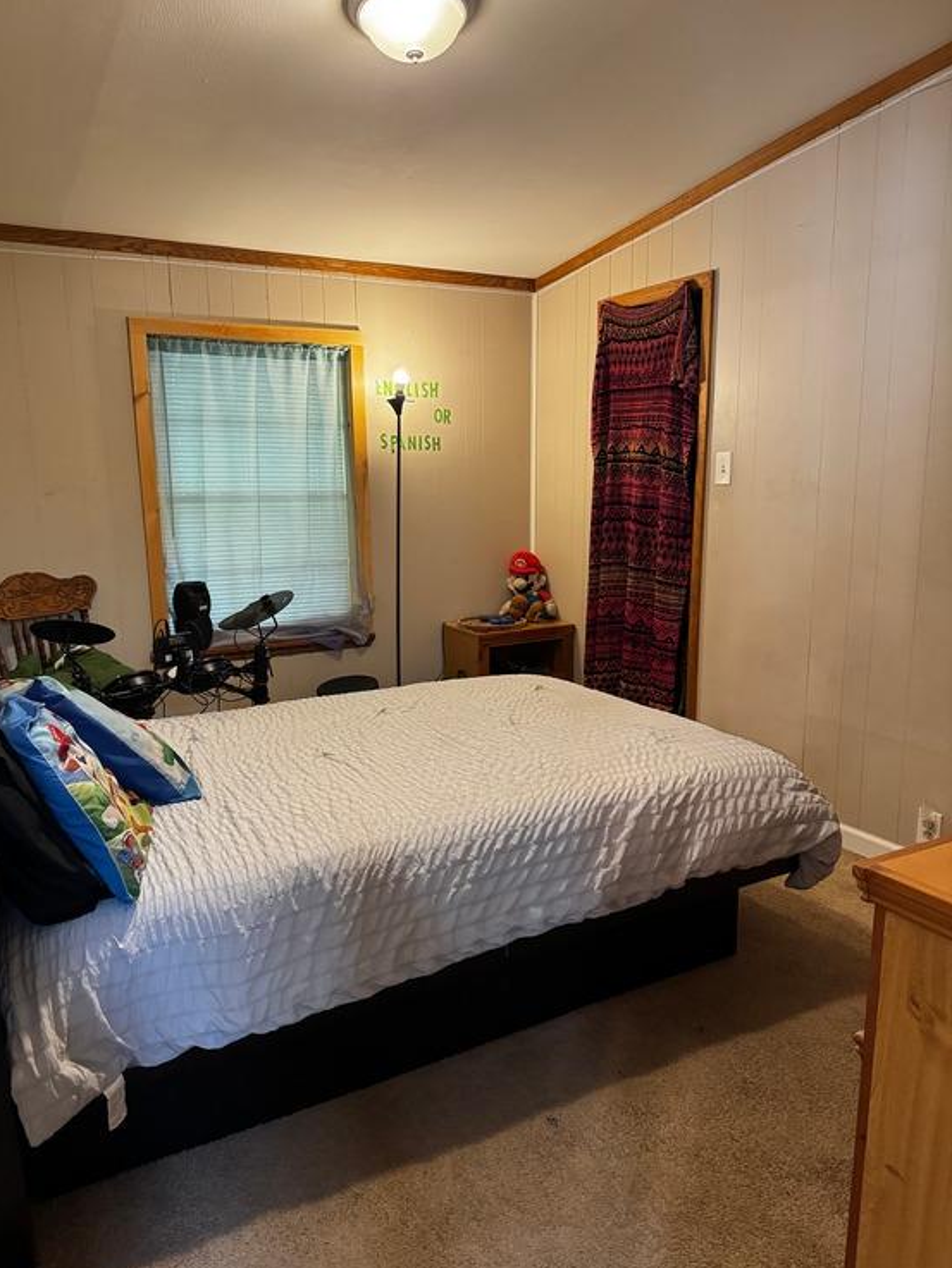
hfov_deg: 54.9
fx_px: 916
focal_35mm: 25
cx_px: 458
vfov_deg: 69.4
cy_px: 647
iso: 800
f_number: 1.78
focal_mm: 6.76
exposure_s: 1/60
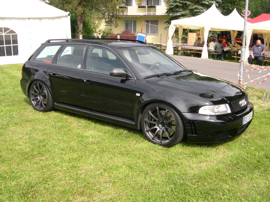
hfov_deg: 49.0
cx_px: 135
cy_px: 101
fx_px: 296
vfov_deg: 37.7
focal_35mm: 38
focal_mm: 8
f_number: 7.6
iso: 100
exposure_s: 1/73.5
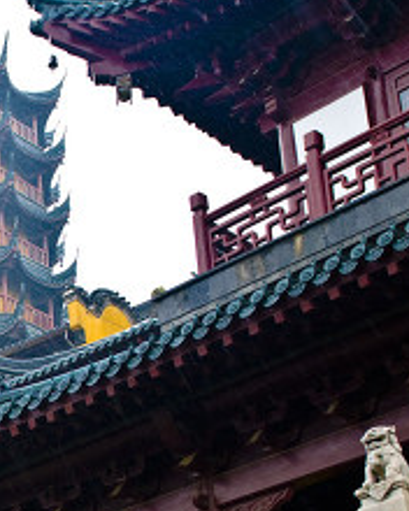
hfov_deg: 14.7
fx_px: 1483
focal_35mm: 98
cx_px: -193
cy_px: 477
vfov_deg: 19.2
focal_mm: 24
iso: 500
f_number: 3.5
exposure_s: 1/100
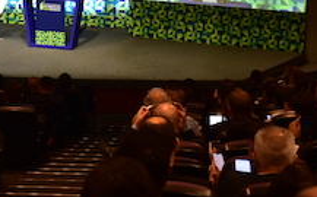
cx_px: -23
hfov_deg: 17.9
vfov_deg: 11.5
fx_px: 975
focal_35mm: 113
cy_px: 29
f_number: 5.6
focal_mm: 48
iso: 4000
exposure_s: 1/200
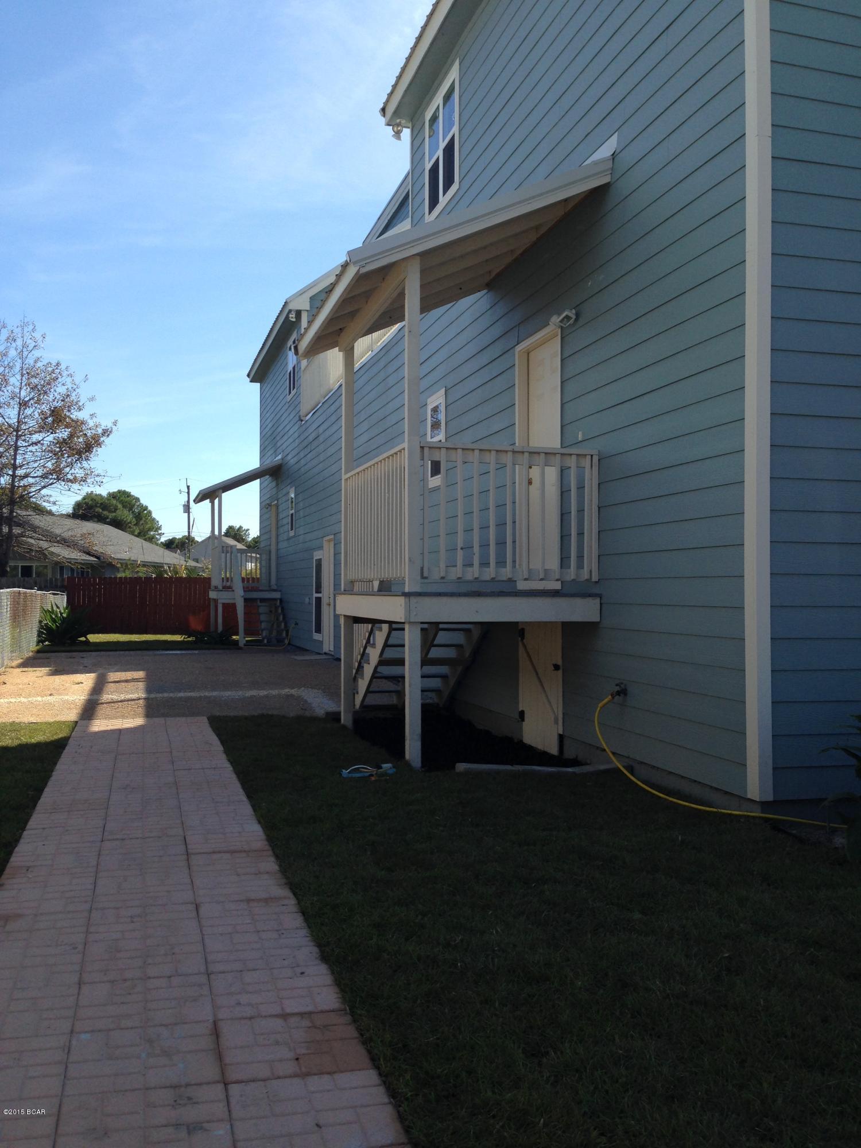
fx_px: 1094
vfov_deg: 55.4
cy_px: 574
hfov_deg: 42.9
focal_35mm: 33
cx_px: 430
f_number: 2.4
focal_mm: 4.12
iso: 50
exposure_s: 1/1130
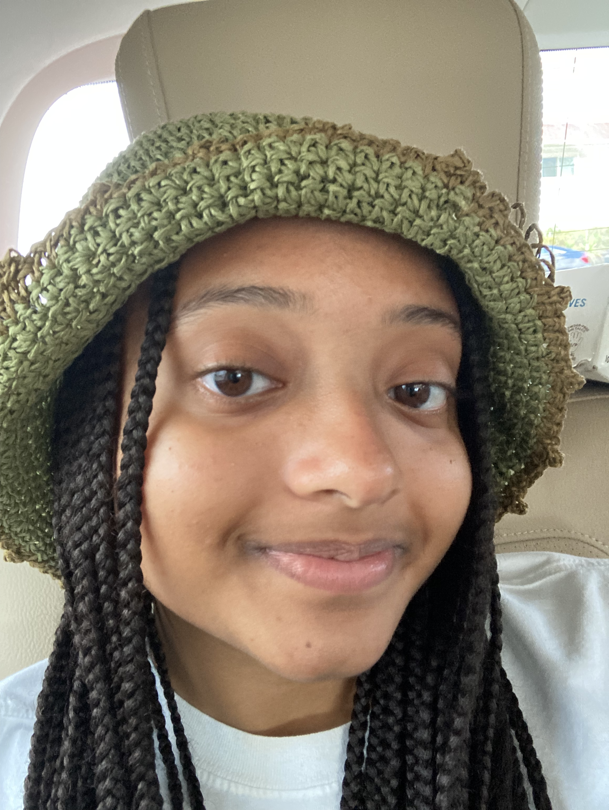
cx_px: 304
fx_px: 750
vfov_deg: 56.8
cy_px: 405
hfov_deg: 44.2
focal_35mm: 32
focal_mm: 2.87
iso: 320
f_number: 2.2
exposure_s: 1/40
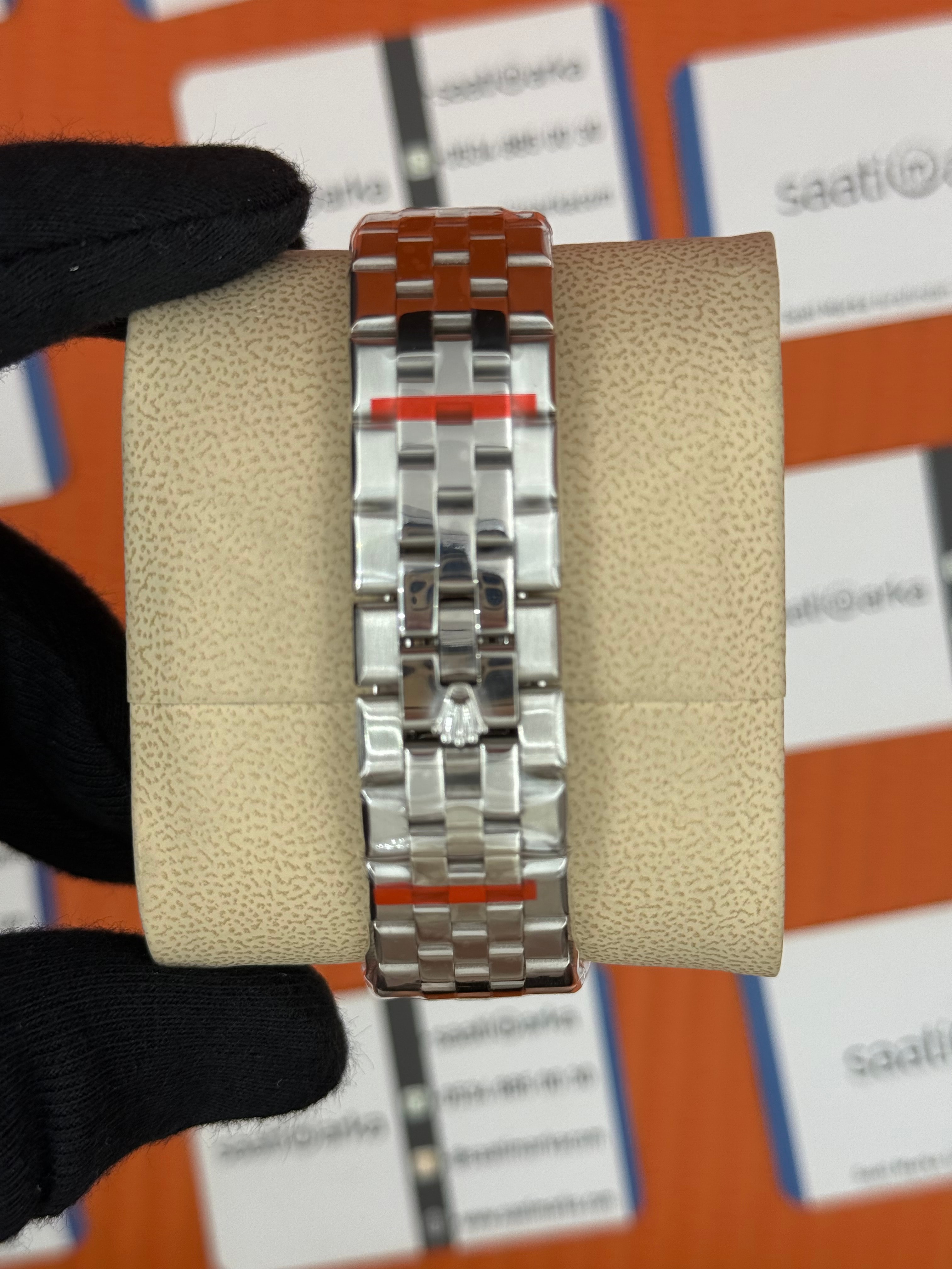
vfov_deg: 39.7
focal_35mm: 48
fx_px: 1760
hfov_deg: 30.3
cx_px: 476
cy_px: 634
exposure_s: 1/855
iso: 64
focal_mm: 6.76
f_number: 1.78
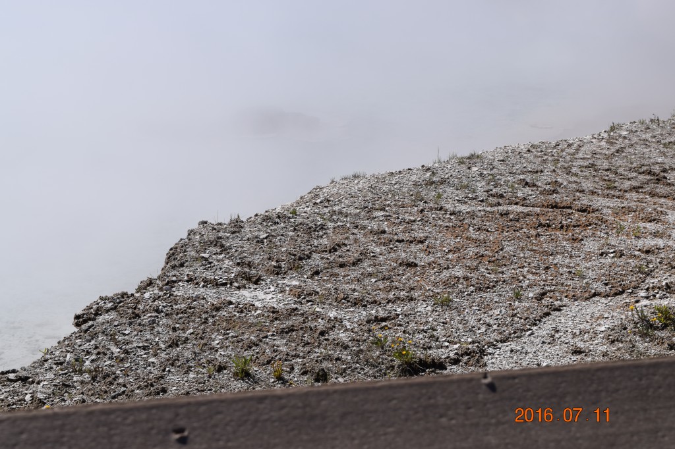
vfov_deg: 21.6
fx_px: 1181
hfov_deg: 31.9
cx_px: 338
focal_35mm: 63
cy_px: 224
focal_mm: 42
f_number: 11
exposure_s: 1/500
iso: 200
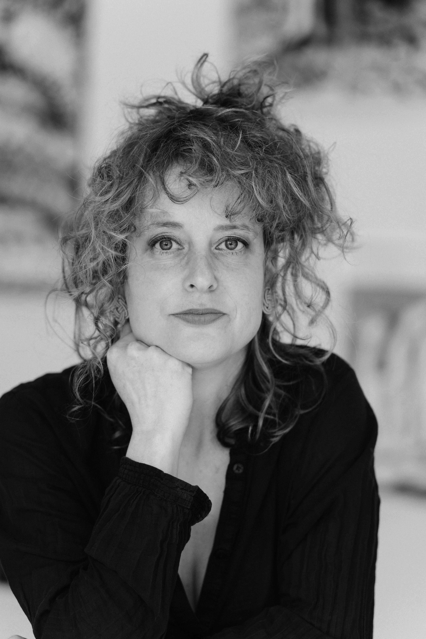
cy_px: 320
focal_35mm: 126
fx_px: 2236
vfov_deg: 16.3
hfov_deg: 10.9
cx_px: 213
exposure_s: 1/250
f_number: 3.2
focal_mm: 126
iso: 640
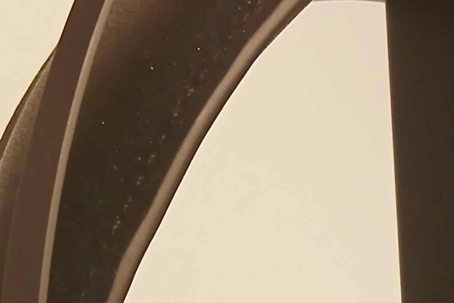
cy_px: 477
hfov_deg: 18.4
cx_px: 464
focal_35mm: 108
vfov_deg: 12.0
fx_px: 1362
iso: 320
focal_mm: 3.98
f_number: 1.8
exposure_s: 1/24
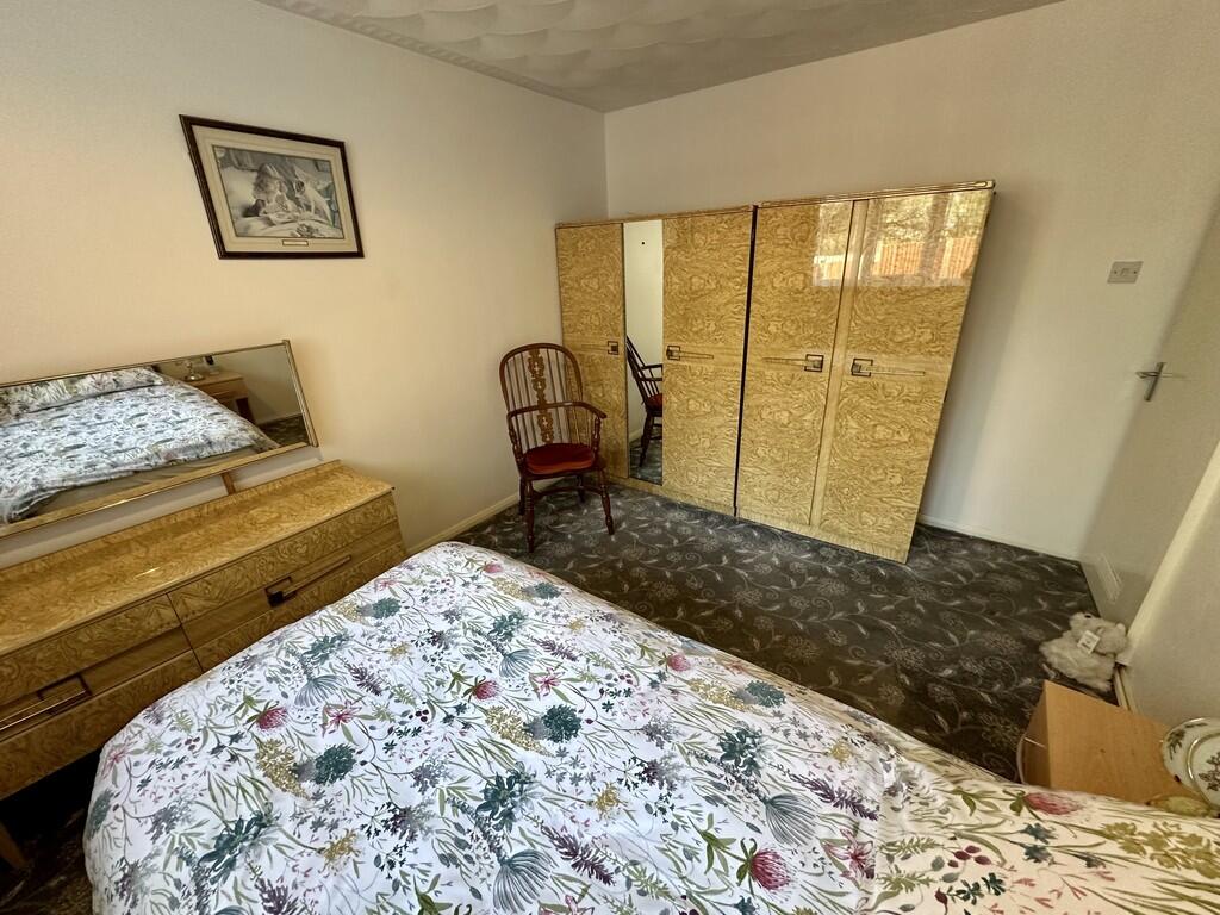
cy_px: 458
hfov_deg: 102.1
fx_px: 493
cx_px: 610
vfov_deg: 85.7
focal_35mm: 14
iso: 250
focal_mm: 2.22
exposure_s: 1/50
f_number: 2.2
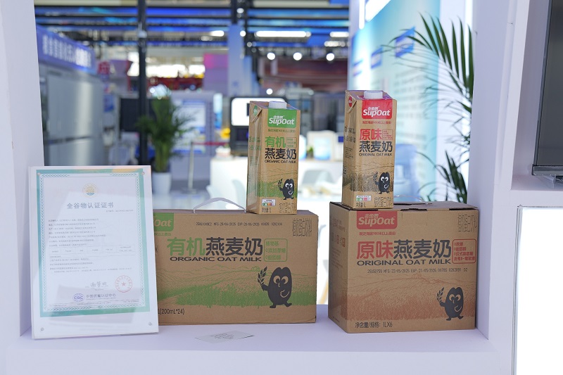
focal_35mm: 60
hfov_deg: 33.4
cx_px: 282
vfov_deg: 22.6
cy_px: 188
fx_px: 938
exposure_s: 1/40
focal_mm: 60
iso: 200
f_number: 5.6
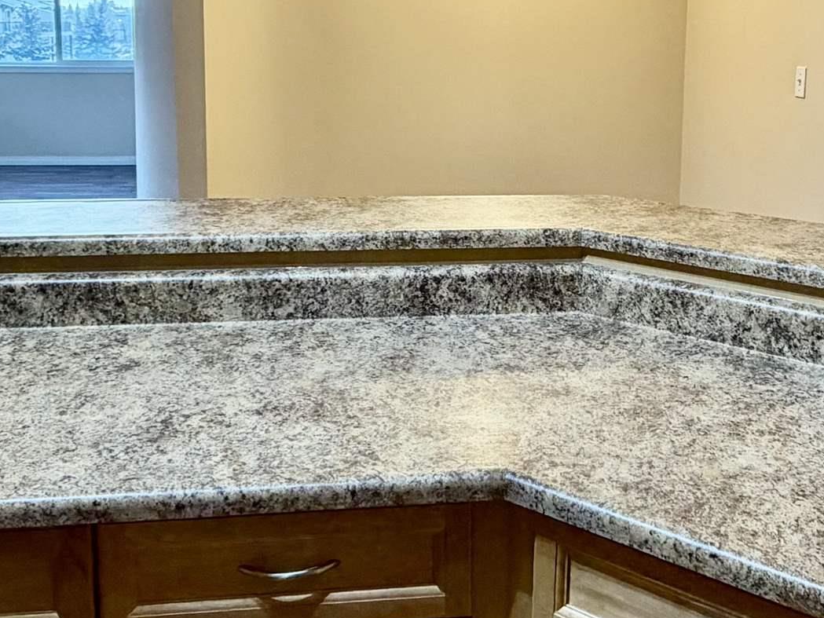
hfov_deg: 45.7
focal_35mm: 41
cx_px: 465
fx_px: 976
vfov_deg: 34.2
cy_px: 132
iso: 320
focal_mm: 2.22
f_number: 2.2
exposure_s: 1/120
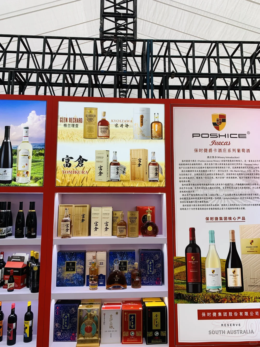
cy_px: 174
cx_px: 130
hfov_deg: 53.1
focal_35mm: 26
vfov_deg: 67.3
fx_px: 260
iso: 25
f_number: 1.8
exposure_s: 1/100
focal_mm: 4.25
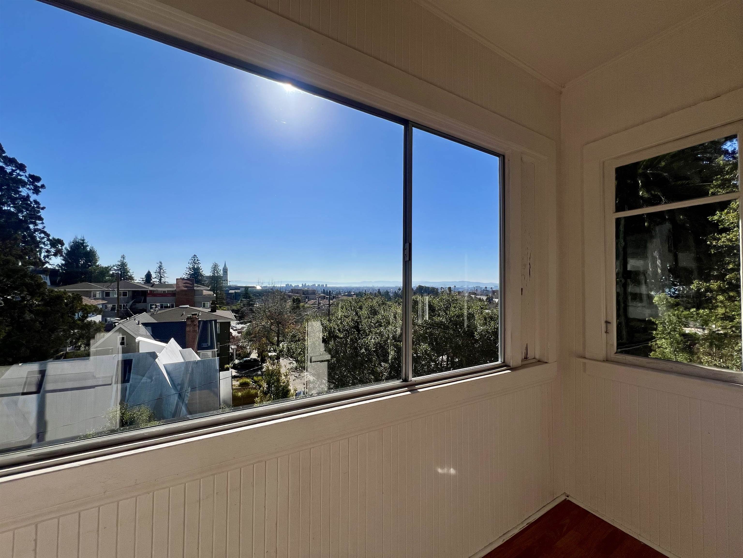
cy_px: 279
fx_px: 279
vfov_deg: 89.9
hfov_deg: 106.2
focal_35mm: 13
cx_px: 372
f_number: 1.8
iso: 32
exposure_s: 1/3534
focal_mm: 1.57
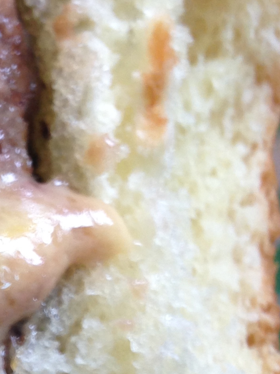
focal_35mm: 115
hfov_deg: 12.3
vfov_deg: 16.9
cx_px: -141
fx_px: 1241
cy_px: 336
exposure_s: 1/20
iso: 64
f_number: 2.4
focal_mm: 4.12
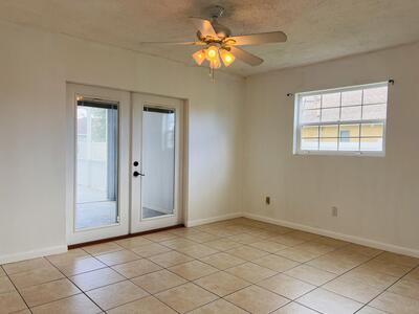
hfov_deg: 67.3
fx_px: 315
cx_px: 210
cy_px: 157
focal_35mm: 26
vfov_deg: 53.1
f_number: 1.5
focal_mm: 5.7
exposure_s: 1/120
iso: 40
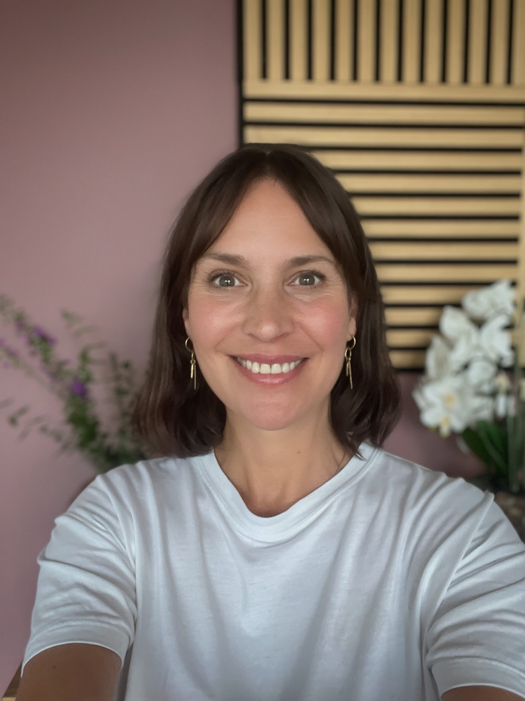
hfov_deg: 46.8
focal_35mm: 30
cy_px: 350
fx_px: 607
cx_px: 262
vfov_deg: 60.0
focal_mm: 2.71
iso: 320
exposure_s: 1/60
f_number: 2.2
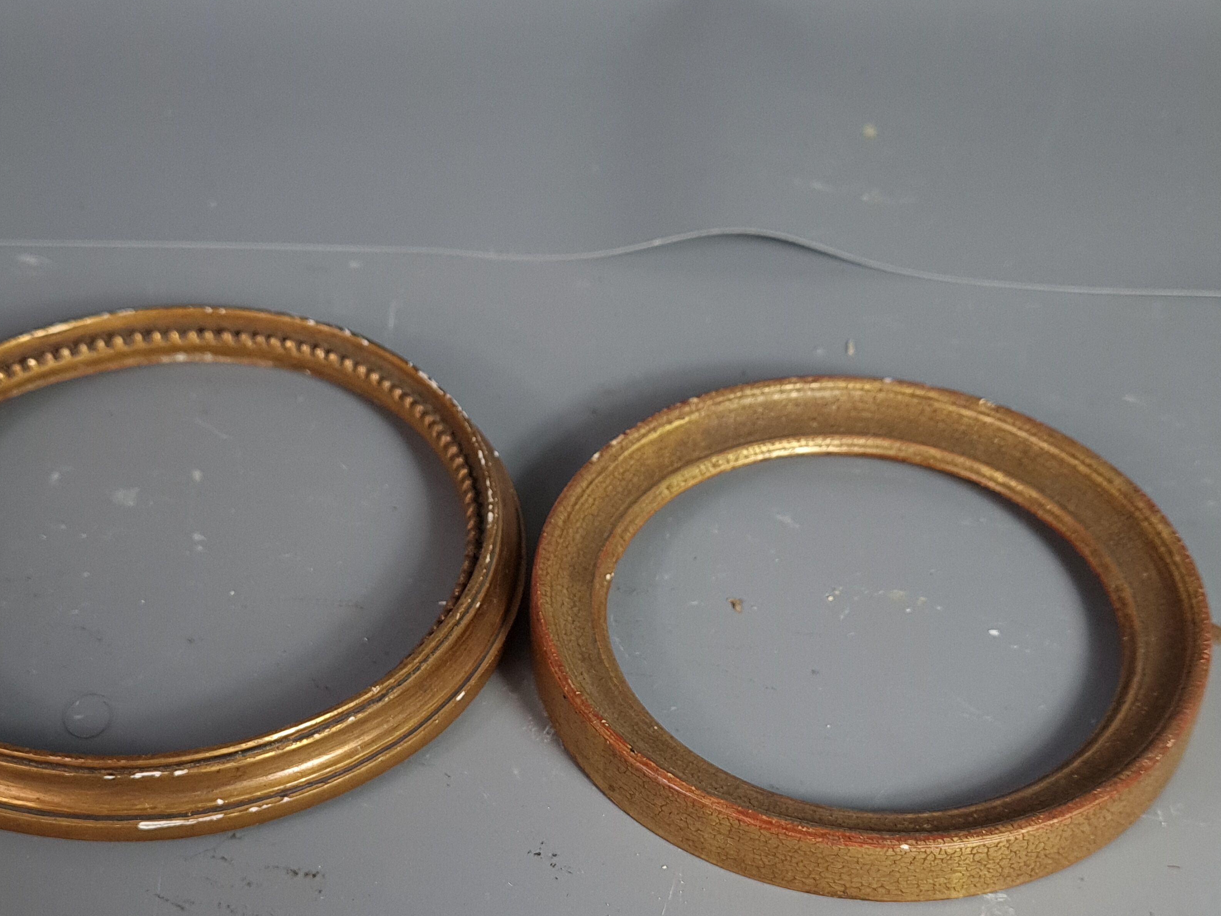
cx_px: 498
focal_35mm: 33
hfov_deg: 55.0
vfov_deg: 42.6
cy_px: 576
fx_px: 1164
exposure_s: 1/100
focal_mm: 5.4
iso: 100
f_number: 1.8
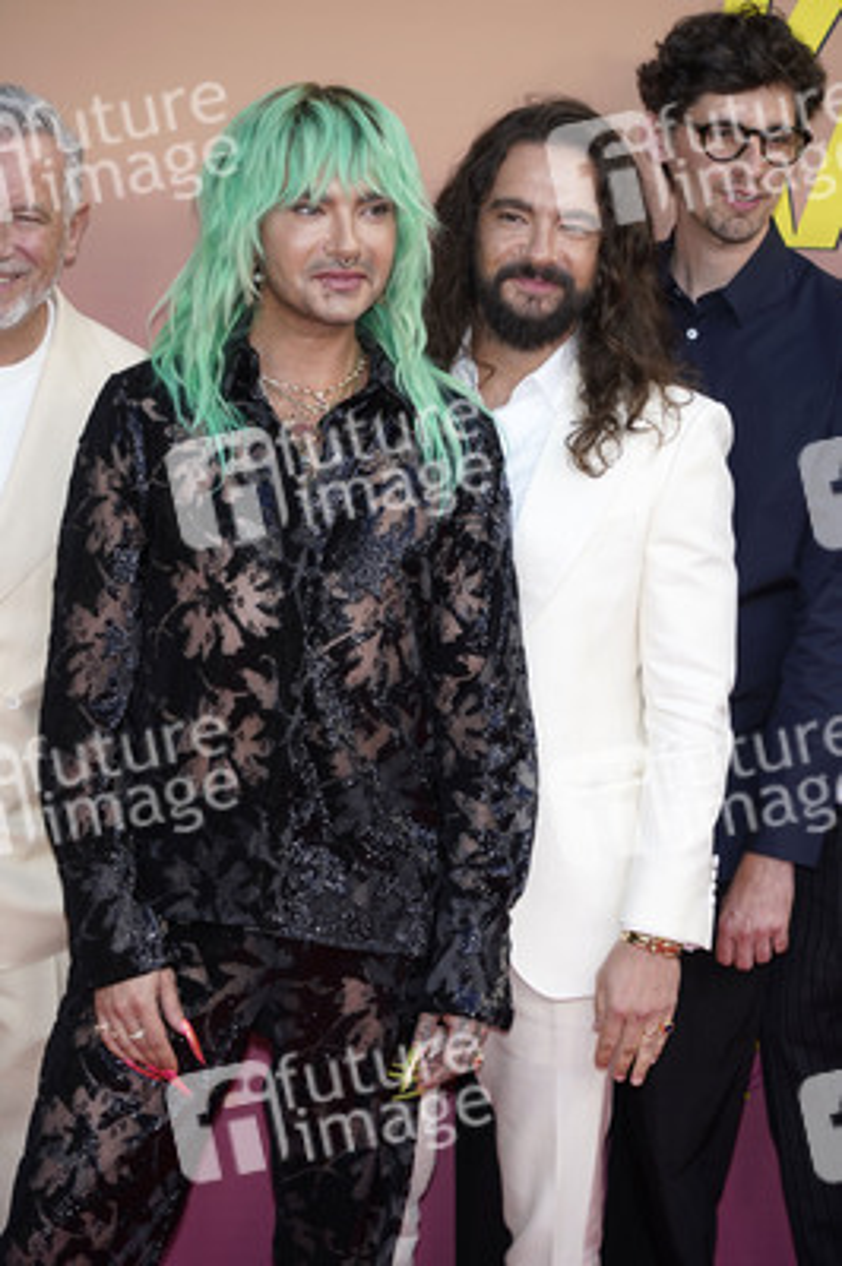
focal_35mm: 99
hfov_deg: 13.8
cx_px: 421
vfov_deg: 20.6
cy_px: 633
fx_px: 3479
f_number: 5.6
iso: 320
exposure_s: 1/160
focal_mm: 99
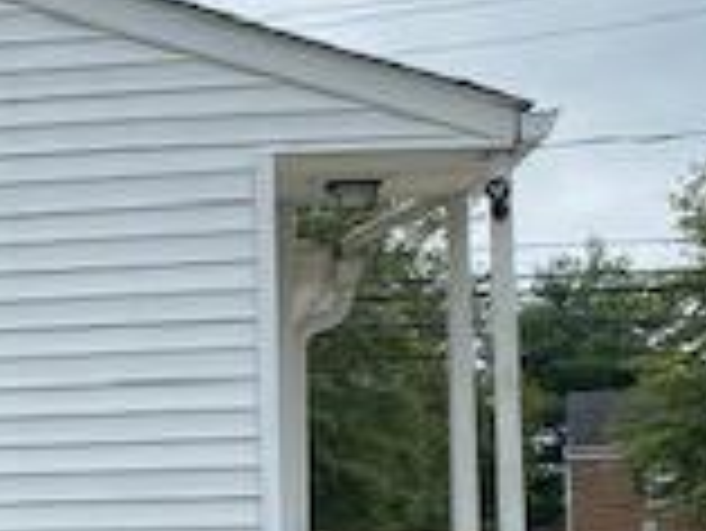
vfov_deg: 13.7
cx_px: -342
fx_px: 2164
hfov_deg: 16.9
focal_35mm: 106
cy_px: 567
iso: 32
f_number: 1.8
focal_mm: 4.25
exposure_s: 1/1585
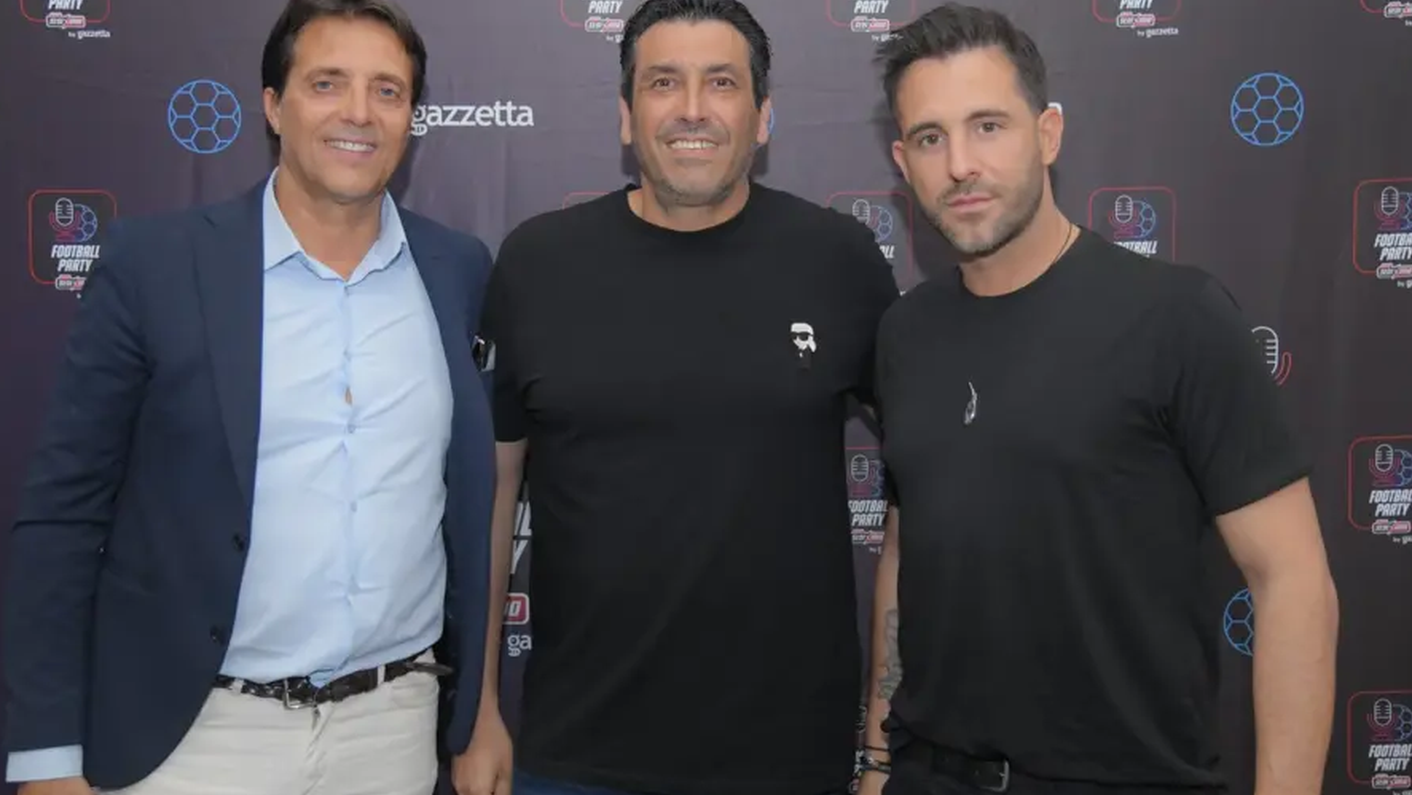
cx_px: 700
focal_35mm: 46
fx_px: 1723
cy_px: 334
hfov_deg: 44.6
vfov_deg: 26.0
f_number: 4
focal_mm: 38
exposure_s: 1/250
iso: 2000
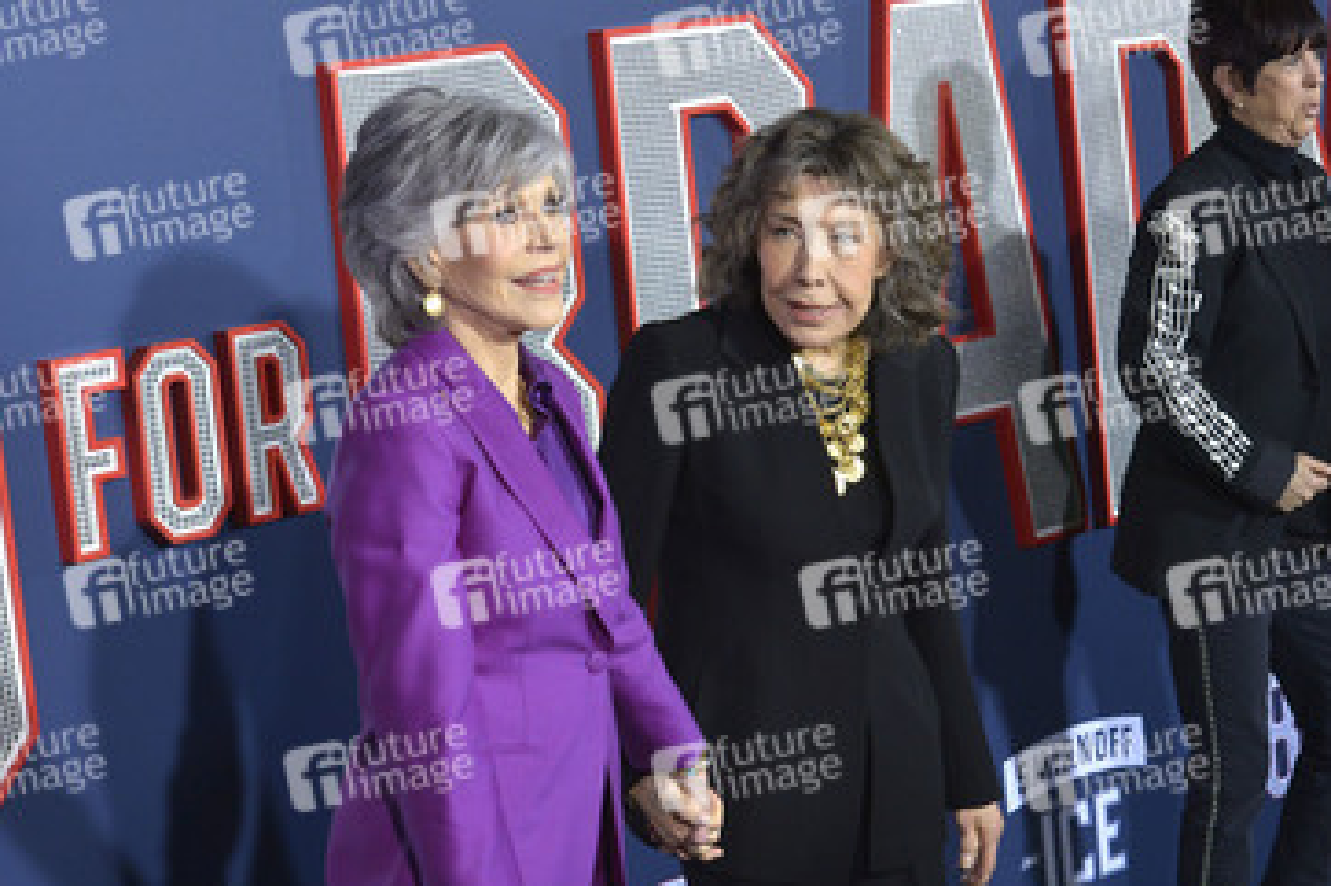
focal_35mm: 87
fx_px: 3215
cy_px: 493
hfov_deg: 23.4
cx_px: 794
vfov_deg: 15.7
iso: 2000
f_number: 6.3
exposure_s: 1/320
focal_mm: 70
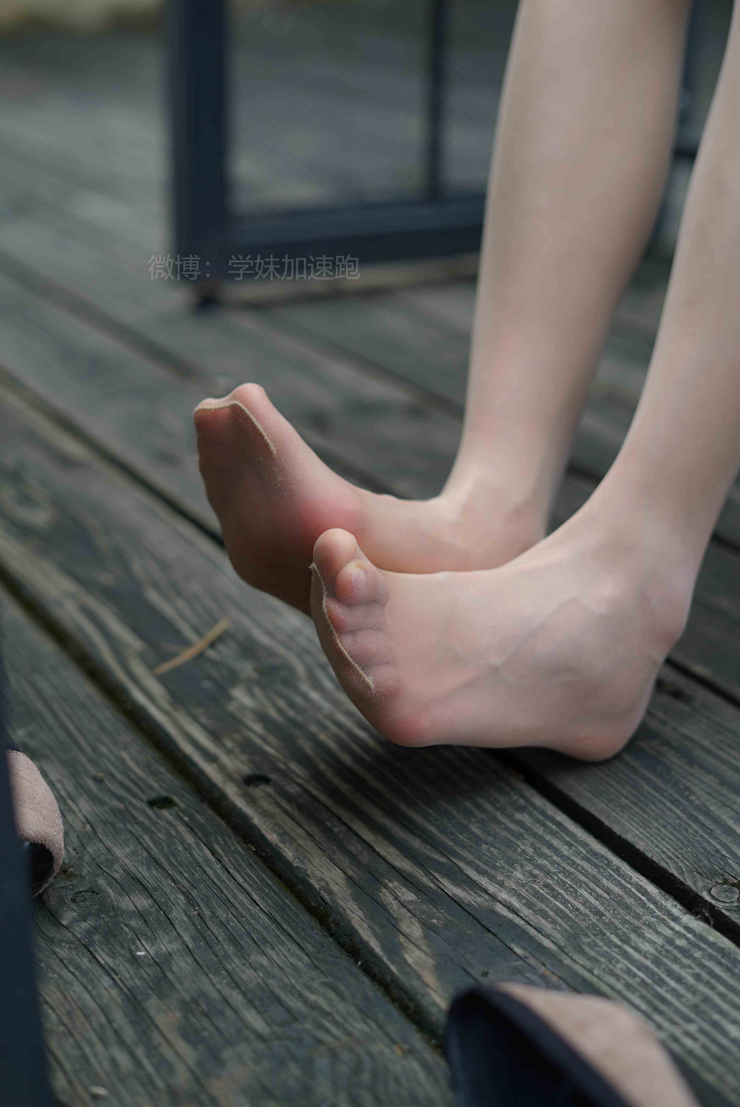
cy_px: 554
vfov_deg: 39.6
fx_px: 1540
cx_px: 370
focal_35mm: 50
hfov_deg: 27.0
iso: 64
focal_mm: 50
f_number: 2.8
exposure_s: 1/250
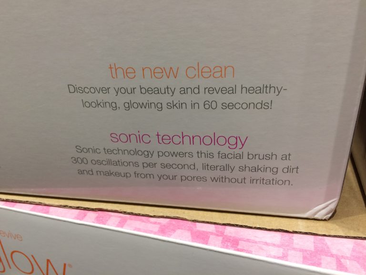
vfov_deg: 48.2
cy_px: 138
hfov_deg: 61.7
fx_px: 307
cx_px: 183
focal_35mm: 29
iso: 64
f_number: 2.2
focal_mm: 4.15
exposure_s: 1/30
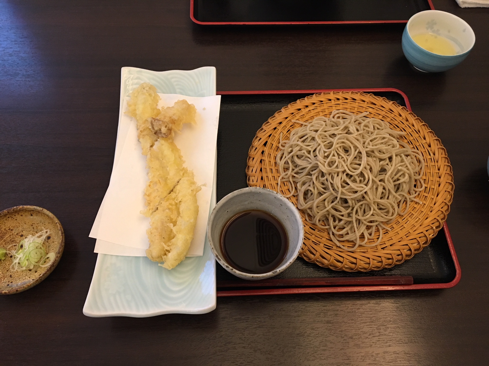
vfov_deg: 48.2
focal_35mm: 29
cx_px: 244
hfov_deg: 61.7
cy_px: 183
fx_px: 410
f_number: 2.2
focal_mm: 4.15
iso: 125
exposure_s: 1/30
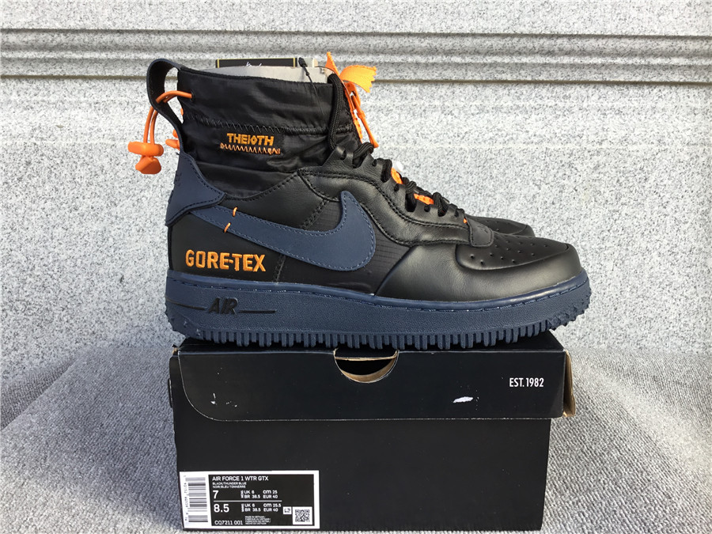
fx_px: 638
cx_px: 356
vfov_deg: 45.4
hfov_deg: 58.4
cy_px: 267
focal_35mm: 31
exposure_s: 1/114
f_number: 2.4
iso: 25
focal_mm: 3.3
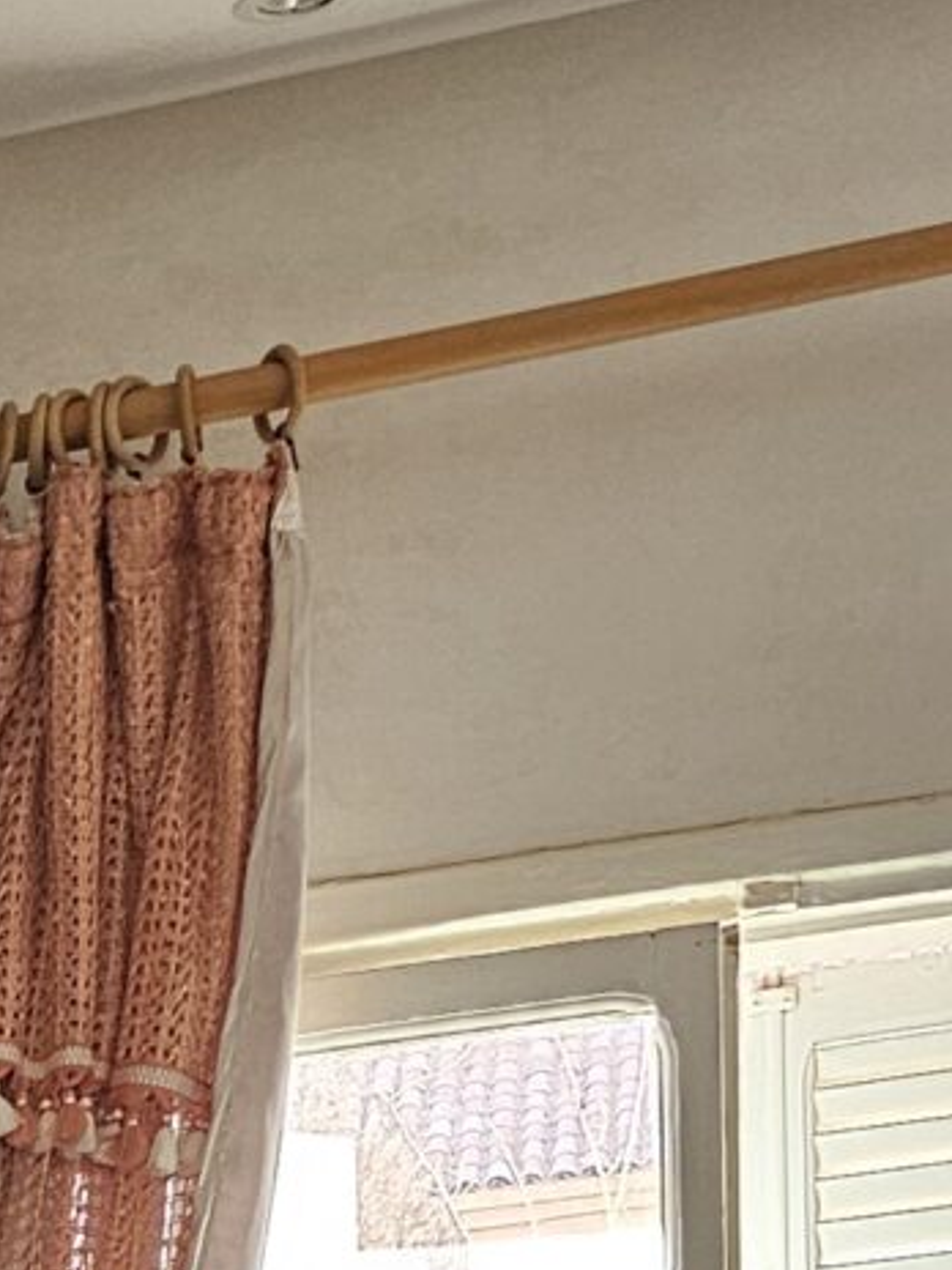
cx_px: -1409
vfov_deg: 13.8
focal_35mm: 127
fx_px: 4657
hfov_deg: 10.1
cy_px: 2313
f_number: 1.7
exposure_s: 1/120
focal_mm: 6.3
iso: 250
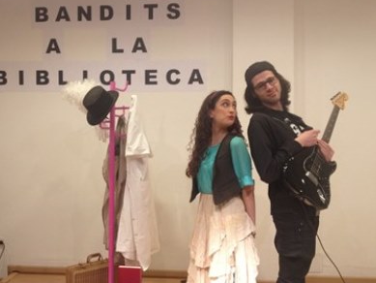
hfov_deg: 44.7
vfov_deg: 34.4
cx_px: 164
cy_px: 143
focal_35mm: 42
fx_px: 456
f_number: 2.4
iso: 125
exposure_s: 1/20
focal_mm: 4.28
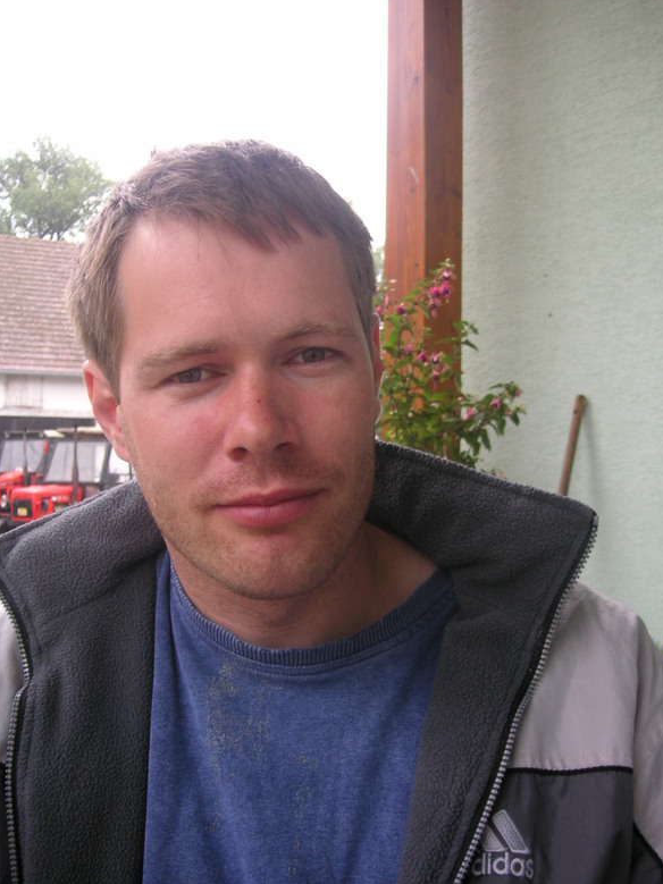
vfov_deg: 49.0
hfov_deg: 37.7
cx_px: 338
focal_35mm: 38
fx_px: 971
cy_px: 451
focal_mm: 6.1
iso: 50
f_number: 2.8
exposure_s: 1/90
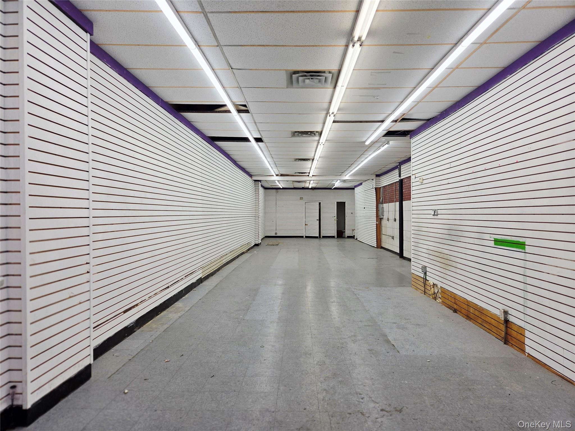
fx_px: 382
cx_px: 288
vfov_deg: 58.9
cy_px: 216
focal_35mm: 23
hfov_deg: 73.9
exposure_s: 1/667
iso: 80
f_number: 1.8
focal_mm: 5.4
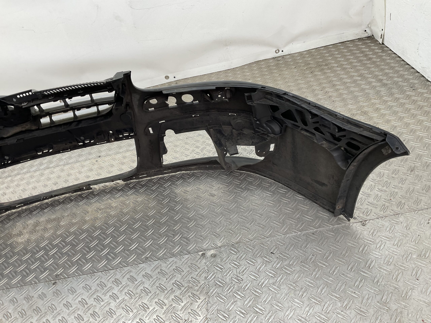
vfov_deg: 48.2
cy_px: 162
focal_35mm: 29
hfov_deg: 61.7
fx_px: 361
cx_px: 216
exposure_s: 1/100
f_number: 1.8
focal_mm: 3
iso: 25
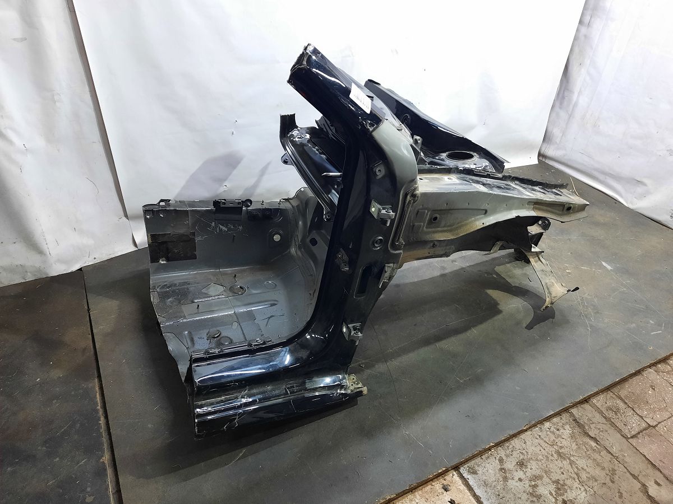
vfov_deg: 54.9
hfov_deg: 69.4
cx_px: 336
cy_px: 252
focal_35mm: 25
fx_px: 486
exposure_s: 1/33
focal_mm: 4.6
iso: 400
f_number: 2
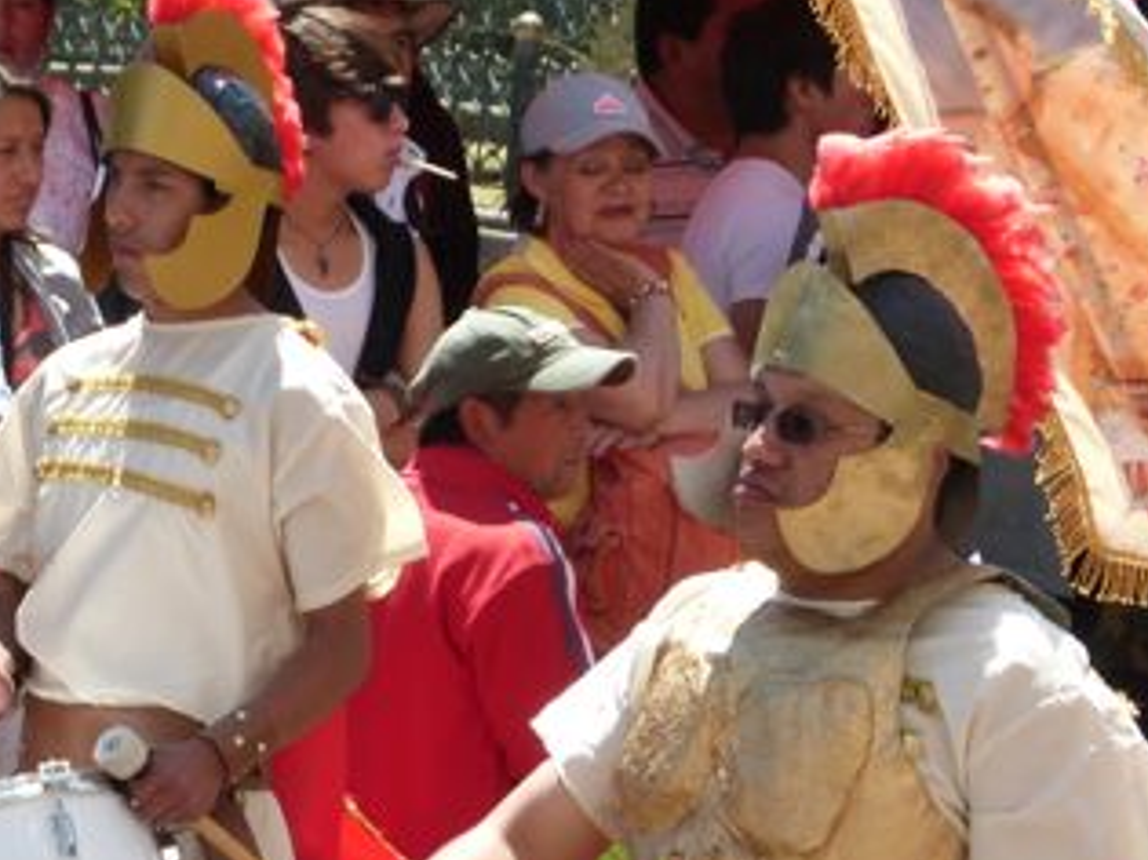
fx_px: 10111
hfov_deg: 6.5
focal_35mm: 305
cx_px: 623
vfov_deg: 4.9
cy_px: 856
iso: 100
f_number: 4.5
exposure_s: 1/320
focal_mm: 26.8
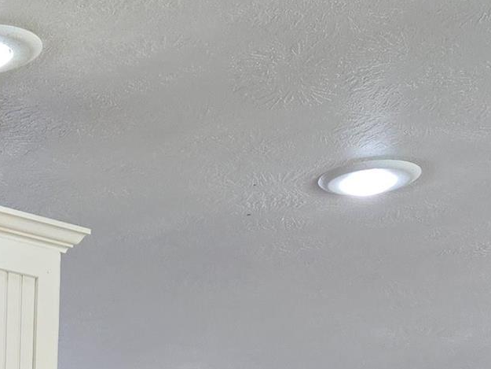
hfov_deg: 16.2
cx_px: -193
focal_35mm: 113
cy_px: 828
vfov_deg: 11.3
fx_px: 1603
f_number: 1.8
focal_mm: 5.4
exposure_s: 1/120
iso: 100
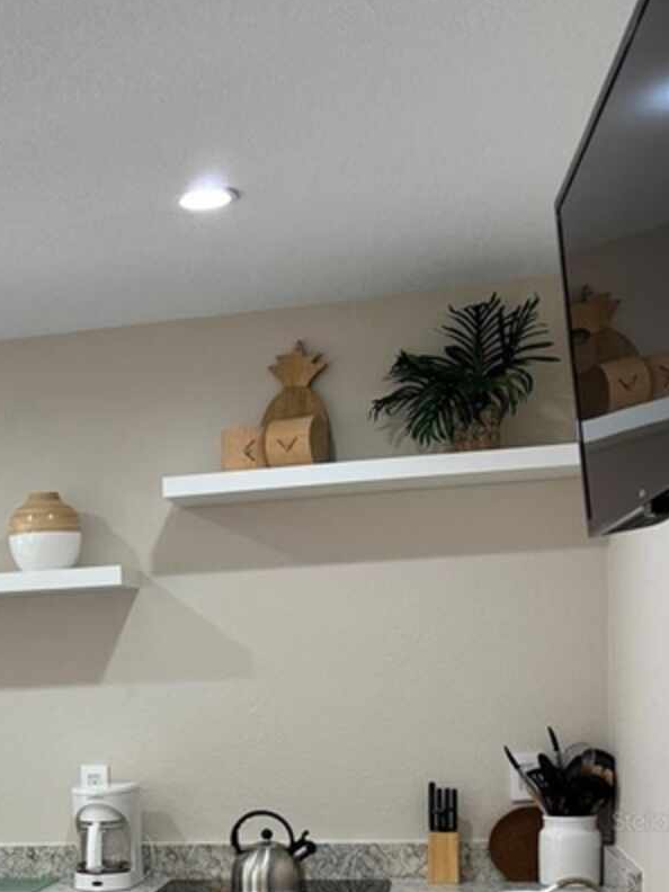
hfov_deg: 24.9
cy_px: 820
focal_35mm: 56
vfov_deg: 32.5
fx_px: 1443
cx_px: 5
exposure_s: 1/120
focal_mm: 5.96
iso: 80
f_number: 1.6
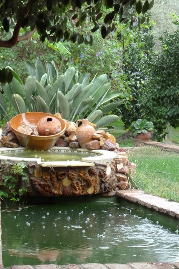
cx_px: 70
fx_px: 827
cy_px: 146
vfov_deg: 18.4
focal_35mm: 111
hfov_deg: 12.3
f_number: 4.9
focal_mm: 16
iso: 800
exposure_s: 1/20
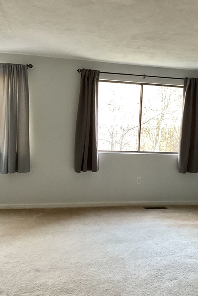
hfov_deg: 32.3
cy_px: 149
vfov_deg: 47.4
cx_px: 137
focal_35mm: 41
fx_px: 338
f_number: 1.8
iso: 125
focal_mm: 3
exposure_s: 1/60
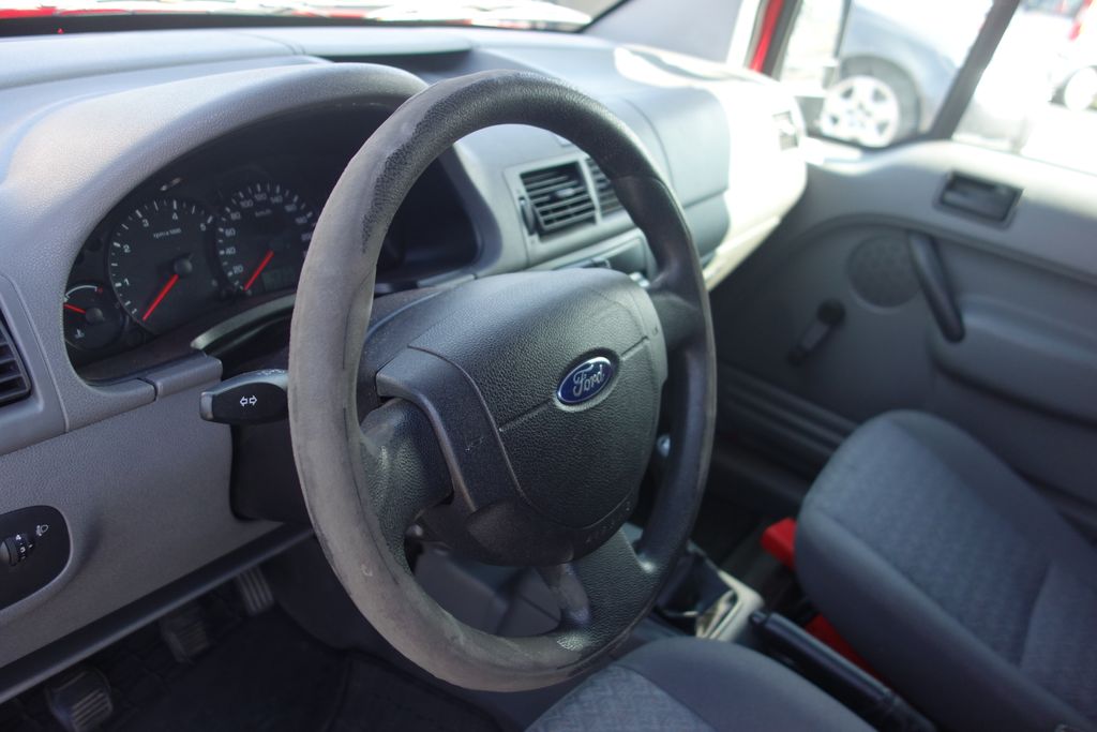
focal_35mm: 28
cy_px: 366
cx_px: 548
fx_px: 853
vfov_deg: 46.4
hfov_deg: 65.5
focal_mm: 10.4
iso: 125
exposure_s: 1/200
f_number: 1.8
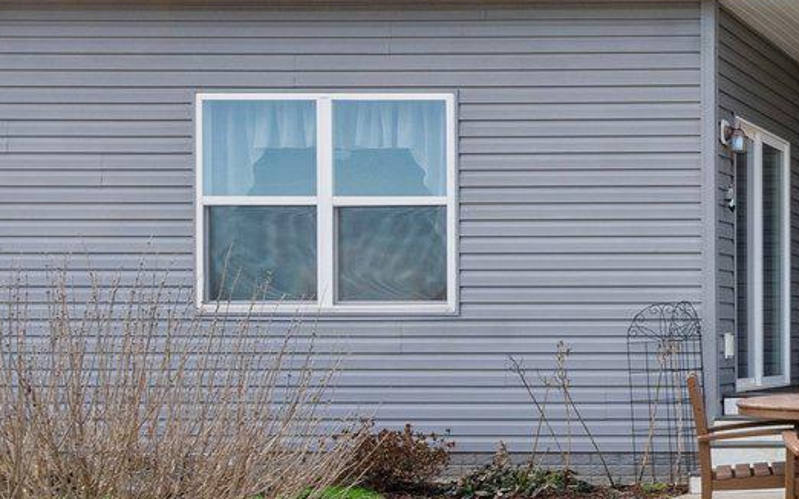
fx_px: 1393
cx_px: 1237
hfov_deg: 24.2
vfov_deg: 20.3
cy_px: 272
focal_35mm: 64
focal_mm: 16
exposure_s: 1/160
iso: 200
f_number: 13
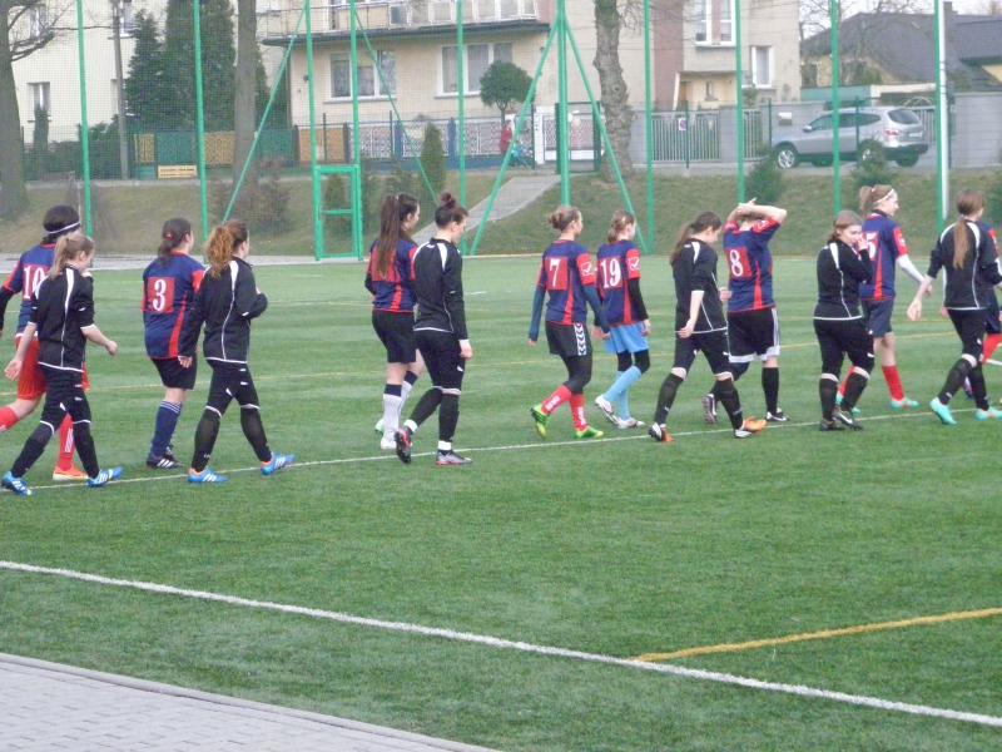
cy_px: 376
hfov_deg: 18.5
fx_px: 3068
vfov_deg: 14.0
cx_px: 501
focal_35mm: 106
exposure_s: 1/640
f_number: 4.7
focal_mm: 19
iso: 1000
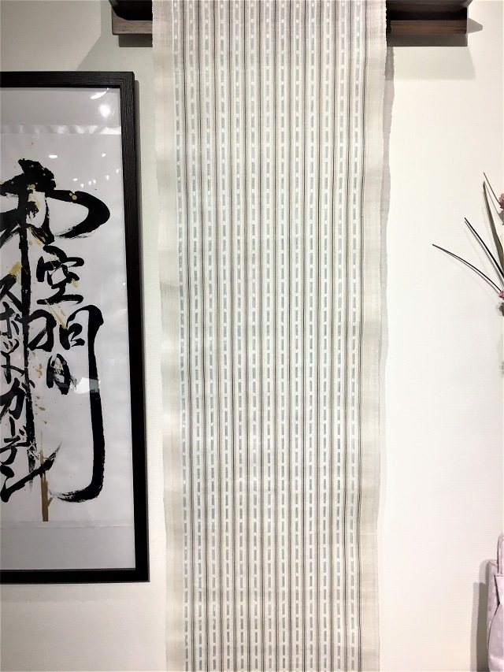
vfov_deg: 61.7
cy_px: 336
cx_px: 252
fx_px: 563
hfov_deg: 48.2
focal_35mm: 29
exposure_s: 1/40
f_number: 2.2
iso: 32
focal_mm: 4.15
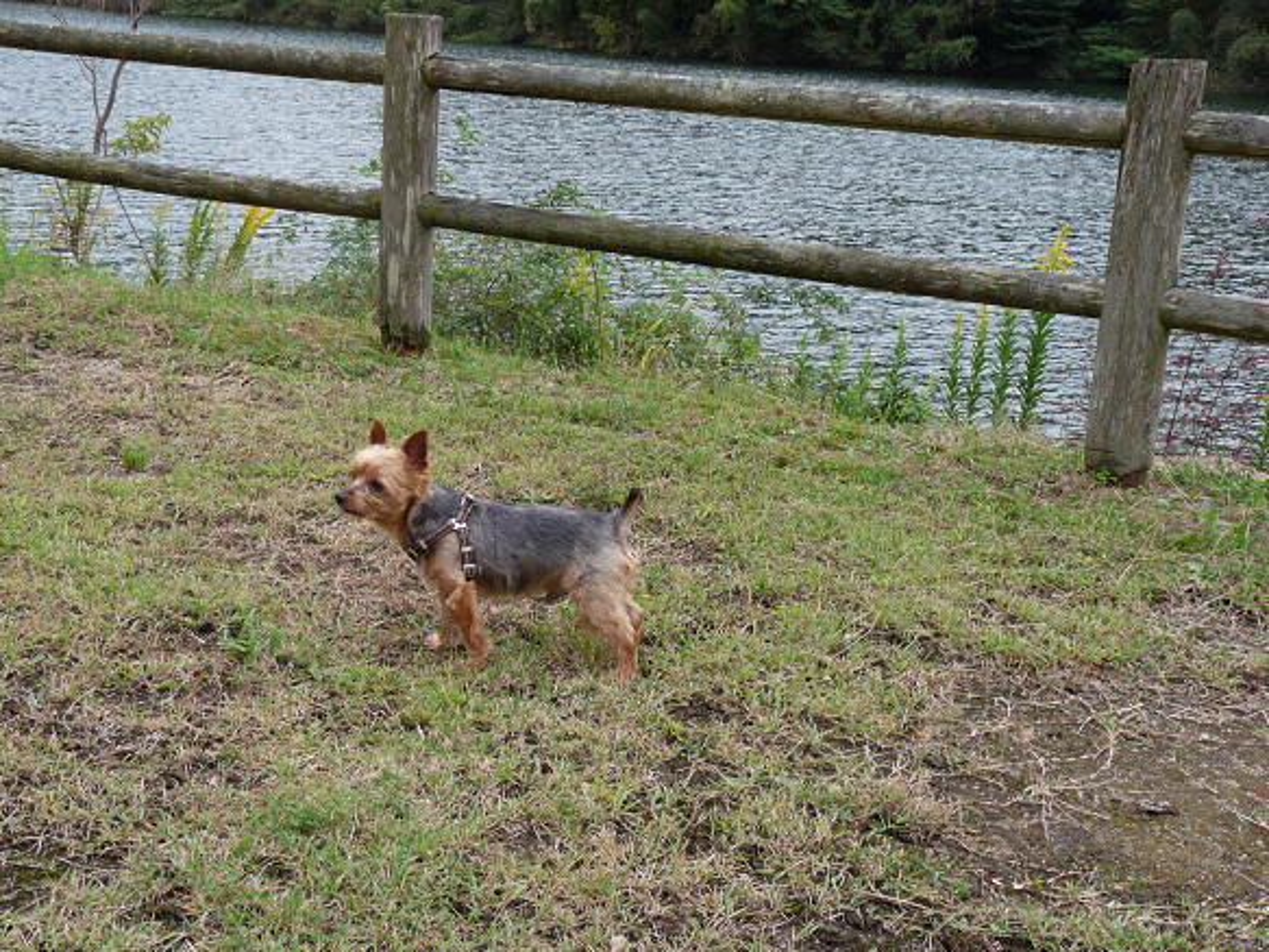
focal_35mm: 50
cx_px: 634
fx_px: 1833
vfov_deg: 29.1
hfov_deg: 38.2
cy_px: 476
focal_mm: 9
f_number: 4.5
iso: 125
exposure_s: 1/250
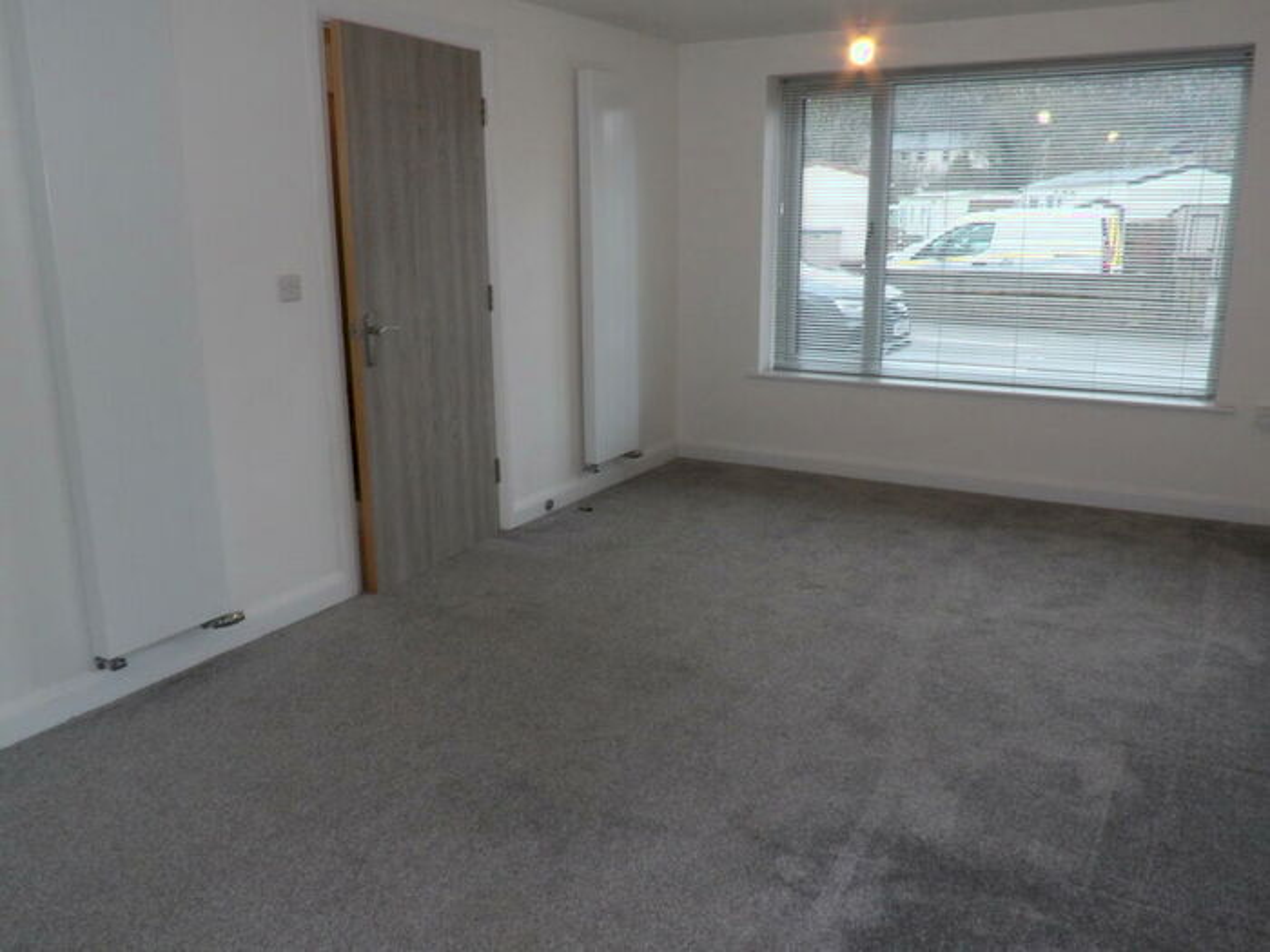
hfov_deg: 63.4
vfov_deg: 49.7
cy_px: 476
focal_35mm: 28
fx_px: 1027
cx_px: 635
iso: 320
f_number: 4.3
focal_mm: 5.1
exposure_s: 1/15
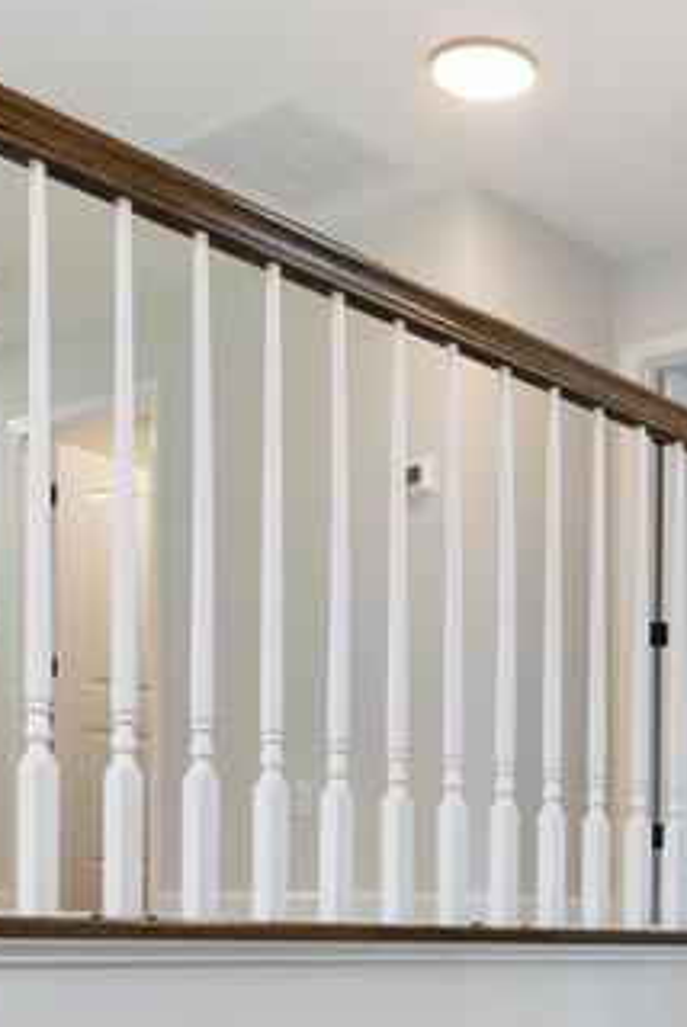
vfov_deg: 35.0
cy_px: 895
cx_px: 596
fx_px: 1542
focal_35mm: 54
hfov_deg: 24.5
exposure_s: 1/8
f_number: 10
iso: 640
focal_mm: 16
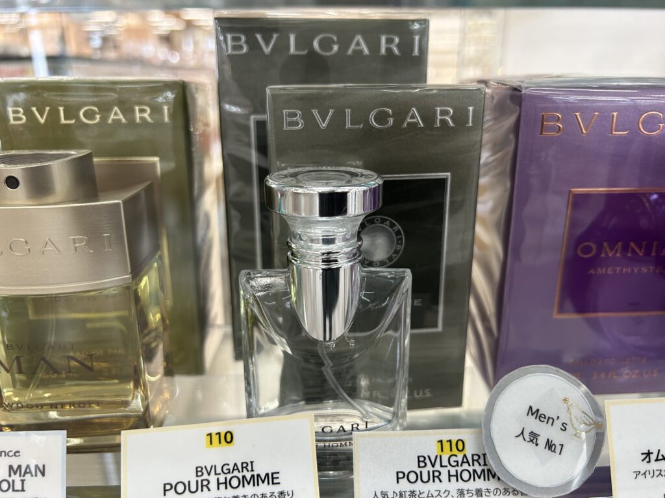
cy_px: 249
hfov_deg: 67.3
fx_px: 499
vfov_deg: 53.1
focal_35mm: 26
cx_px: 332
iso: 100
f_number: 1.5
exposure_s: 1/100
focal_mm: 5.7
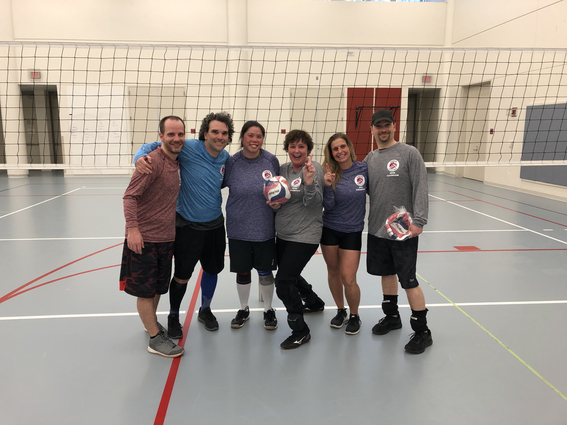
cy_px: 212
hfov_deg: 63.4
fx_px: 459
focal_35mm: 28
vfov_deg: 49.7
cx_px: 284
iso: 40
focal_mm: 3.99
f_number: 1.8
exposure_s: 1/20
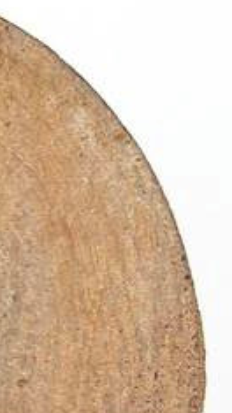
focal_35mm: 635
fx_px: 6952
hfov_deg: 1.9
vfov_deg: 3.4
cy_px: 292
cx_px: -272
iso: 100
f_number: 3.7
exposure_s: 1/90.9
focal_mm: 29.5
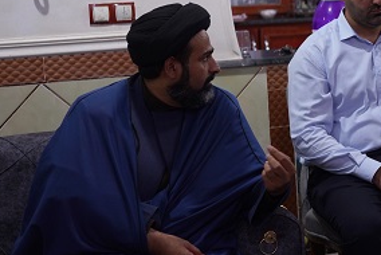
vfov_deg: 13.9
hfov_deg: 19.1
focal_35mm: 98
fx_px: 1038
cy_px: 57
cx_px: 506
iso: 400
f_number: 2
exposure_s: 1/100
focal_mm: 35
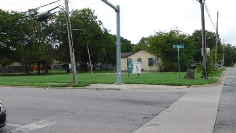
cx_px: 116
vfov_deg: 29.7
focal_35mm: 40
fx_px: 250
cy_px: 80
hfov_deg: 50.5
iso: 125
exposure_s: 1/640
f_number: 3.5
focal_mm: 6.3
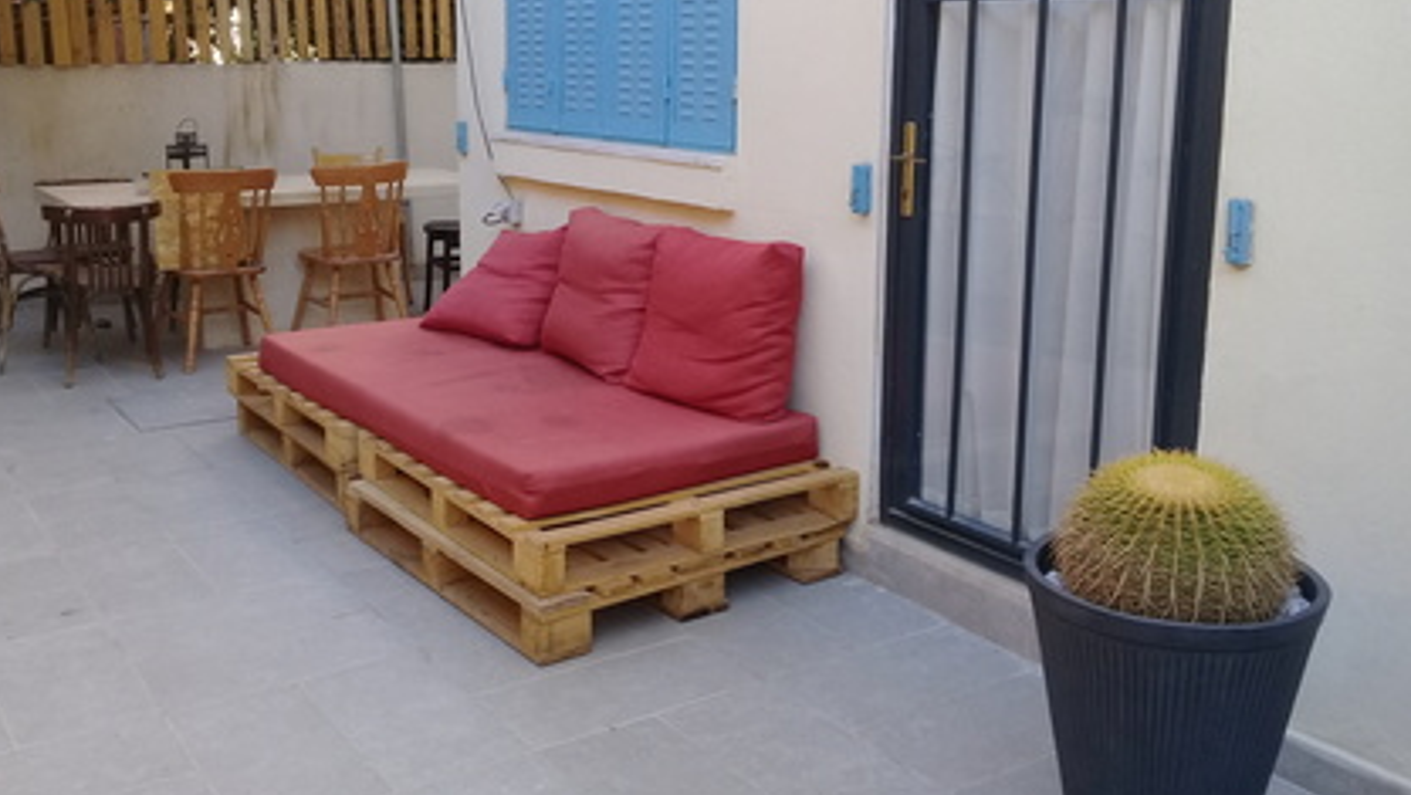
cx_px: 672
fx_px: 1385
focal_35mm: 37
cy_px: 313
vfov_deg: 31.9
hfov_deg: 54.0
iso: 50
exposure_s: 1/131
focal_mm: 3.3
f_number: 2.2
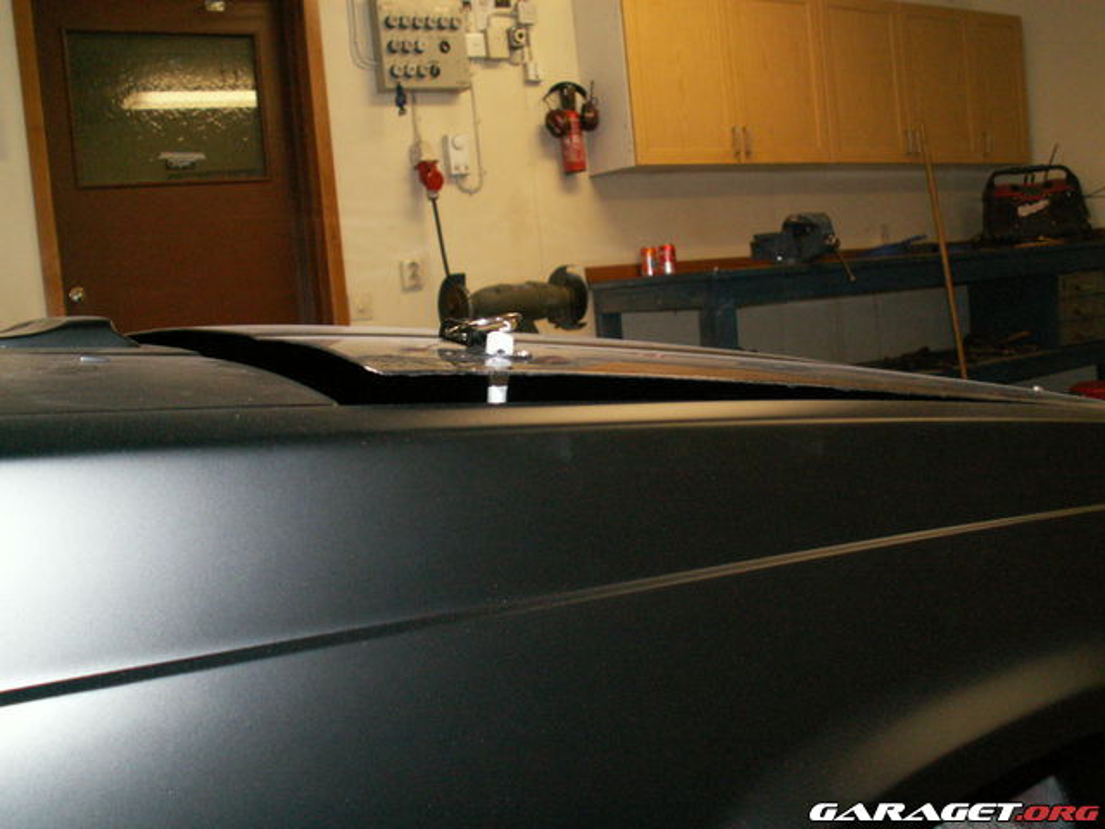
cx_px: 552
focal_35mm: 35
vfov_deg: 40.7
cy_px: 414
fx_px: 1117
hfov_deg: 52.6
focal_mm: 5.86
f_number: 2.8
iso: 160
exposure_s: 1/40
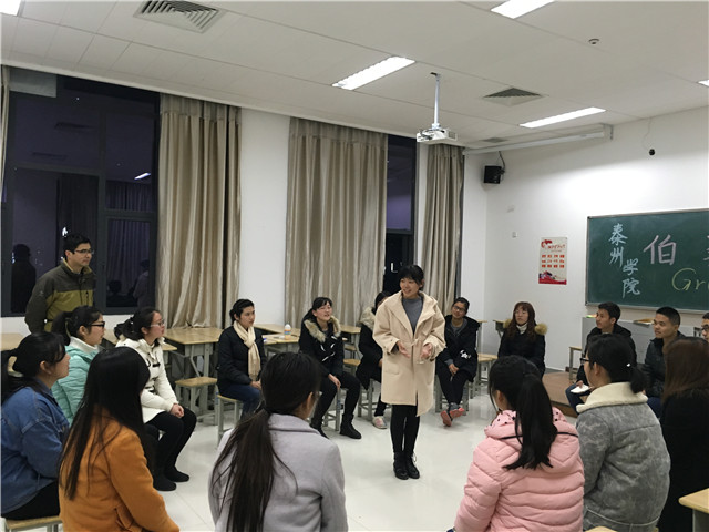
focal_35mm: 29
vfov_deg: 48.2
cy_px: 266
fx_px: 594
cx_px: 354
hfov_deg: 61.7
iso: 160
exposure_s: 1/33
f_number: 2.2
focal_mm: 4.15
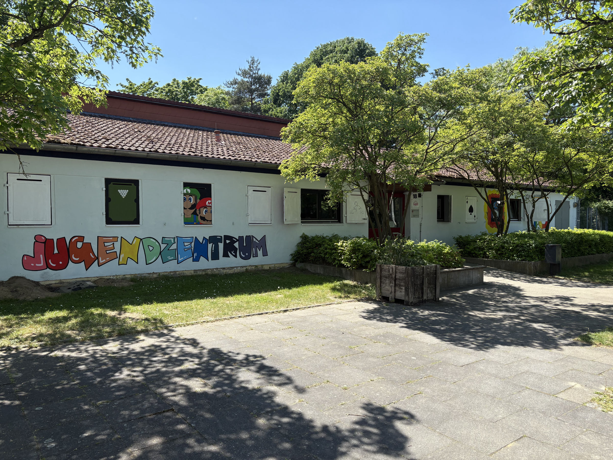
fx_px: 460
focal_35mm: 26
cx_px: 306
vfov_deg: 53.1
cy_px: 230
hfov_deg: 67.3
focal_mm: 5.96
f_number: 1.6
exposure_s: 1/1550
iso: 50
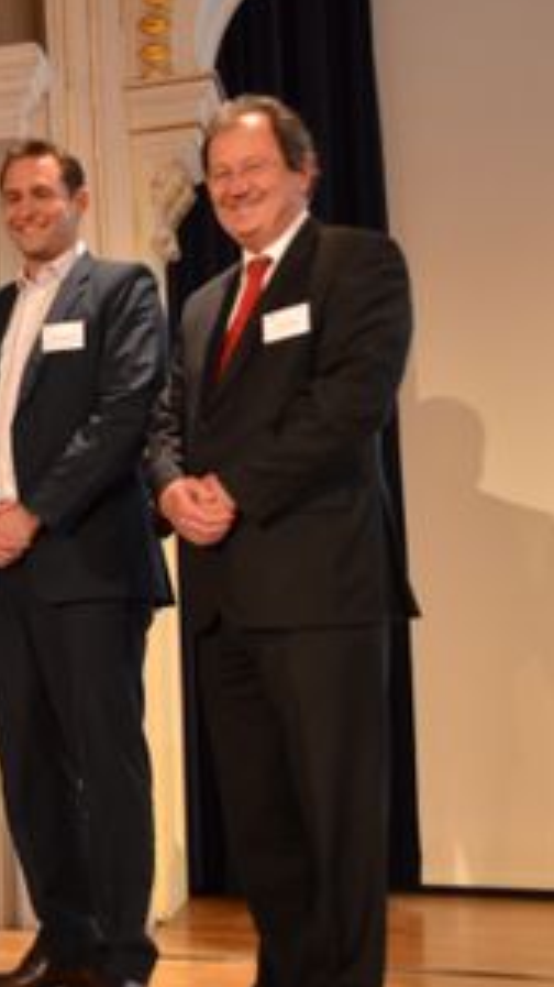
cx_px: -280
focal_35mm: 59
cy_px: 520
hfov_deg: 18.1
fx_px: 1542
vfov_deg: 35.4
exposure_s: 1/60
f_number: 4
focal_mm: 22
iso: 800
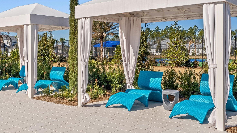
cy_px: 48
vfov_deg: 26.4
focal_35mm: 45
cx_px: 75
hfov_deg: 44.7
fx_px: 283
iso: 100
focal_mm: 20.9
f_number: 10
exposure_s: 1/640
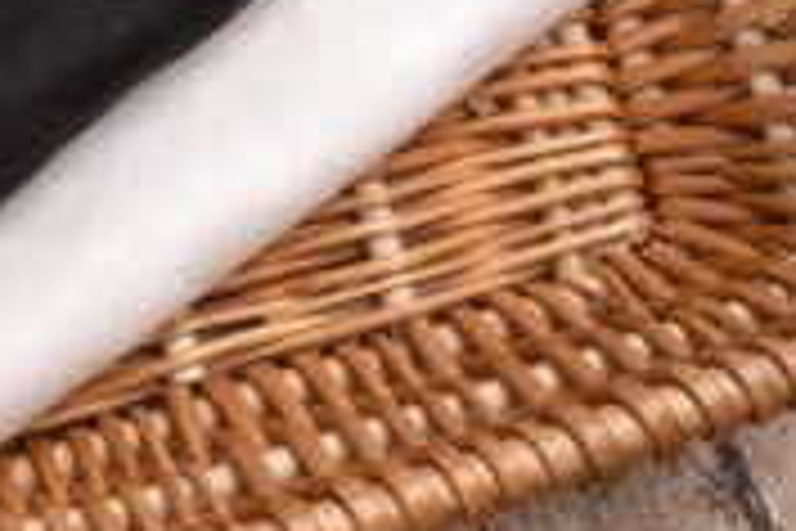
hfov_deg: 17.8
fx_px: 2432
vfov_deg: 12.3
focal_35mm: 110
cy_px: -34
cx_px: -139
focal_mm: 39
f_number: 16
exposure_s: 1/125
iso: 100
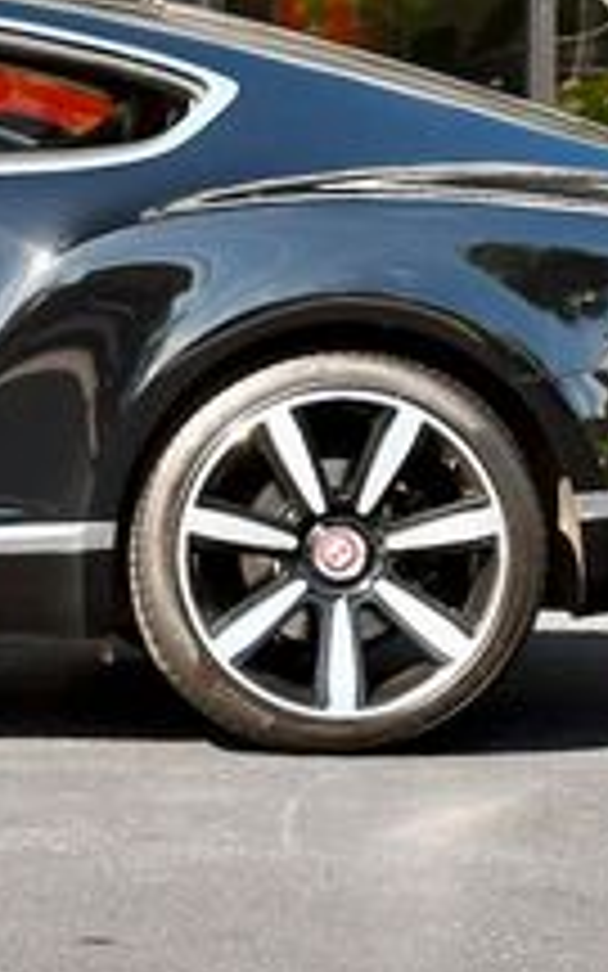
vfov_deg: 9.7
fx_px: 5753
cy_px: 376
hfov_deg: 6.0
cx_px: -410
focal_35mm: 217
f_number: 7.1
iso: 640
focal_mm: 48
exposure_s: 1/320
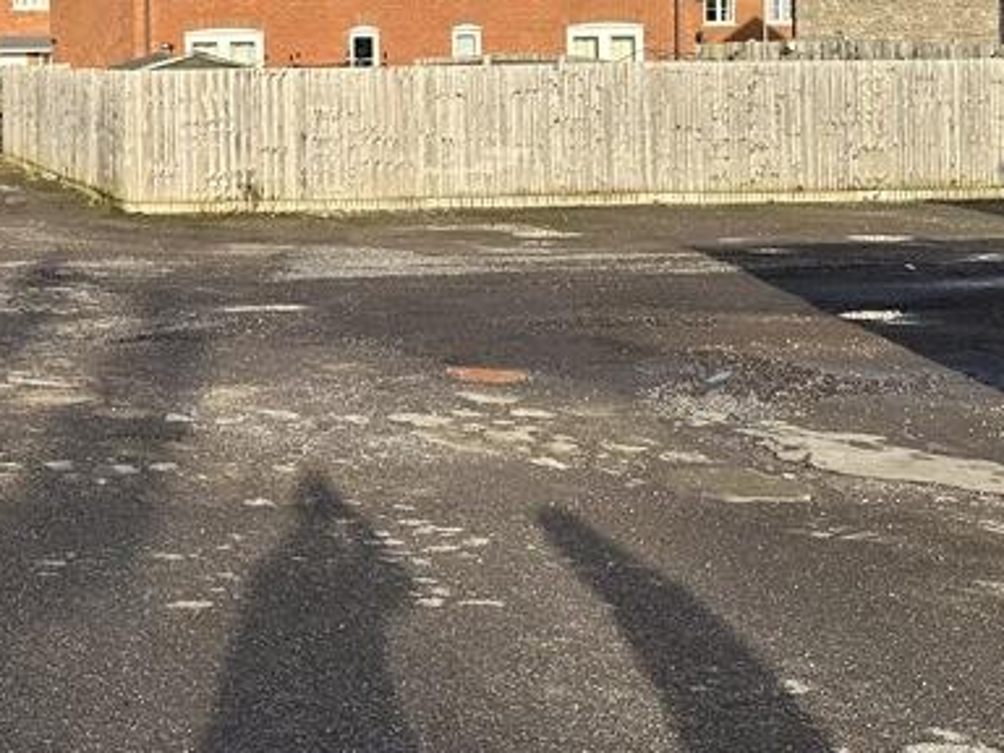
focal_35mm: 64
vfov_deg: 22.4
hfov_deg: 28.3
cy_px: 84
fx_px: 1856
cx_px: -16
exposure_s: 1/3247
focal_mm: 6.86
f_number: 1.78
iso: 80
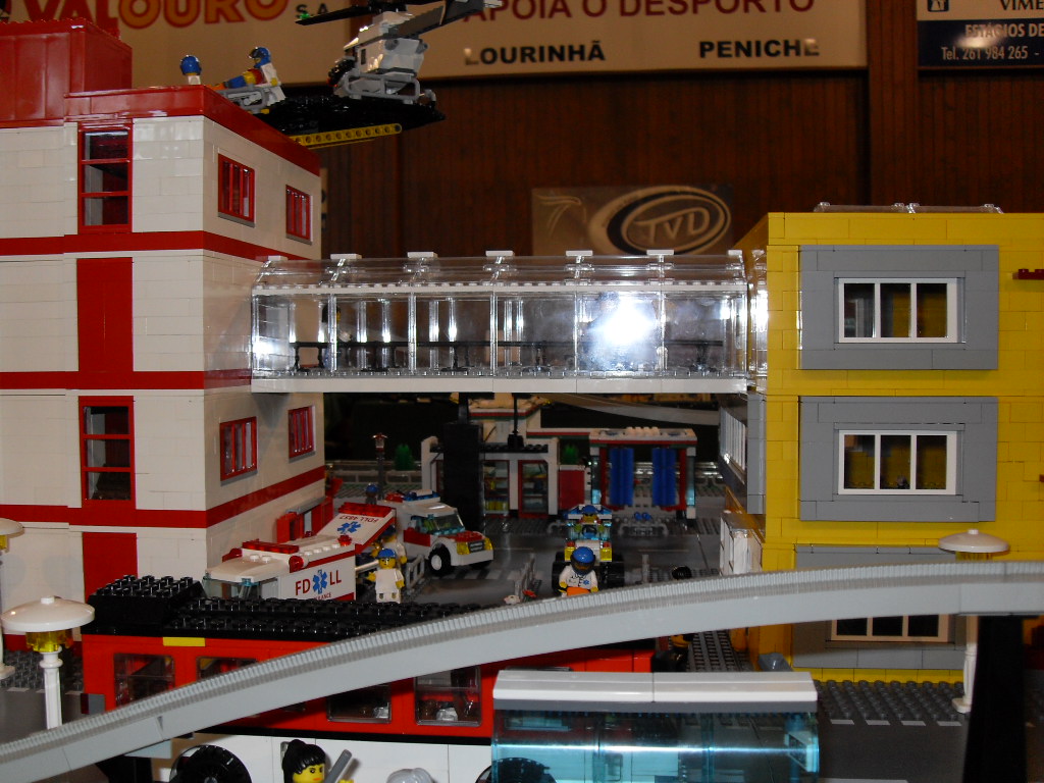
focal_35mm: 37
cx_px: 522
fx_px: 1116
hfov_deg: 50.1
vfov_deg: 38.7
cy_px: 392
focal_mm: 6.3
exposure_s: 1/45
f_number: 2.8
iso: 100
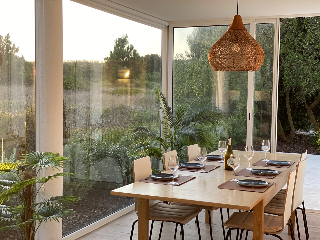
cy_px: 120
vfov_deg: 28.0
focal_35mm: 52
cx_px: 160
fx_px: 481
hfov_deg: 36.8
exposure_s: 1/122
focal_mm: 6
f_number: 2
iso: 80
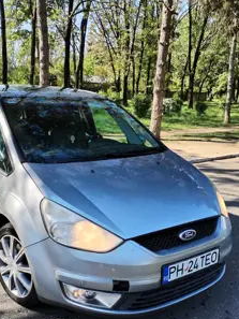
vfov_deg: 52.5
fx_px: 322
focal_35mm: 35
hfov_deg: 40.4
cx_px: 86
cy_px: 178
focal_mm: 4.75
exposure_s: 1/360
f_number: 1.8
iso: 100
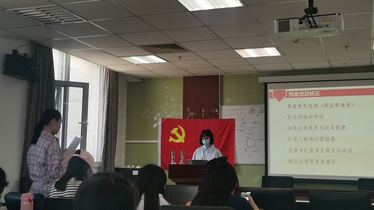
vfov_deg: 25.4
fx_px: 466
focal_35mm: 47
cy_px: 93
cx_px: 187
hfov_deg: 43.7
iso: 80
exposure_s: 1/100
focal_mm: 4.75
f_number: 1.8
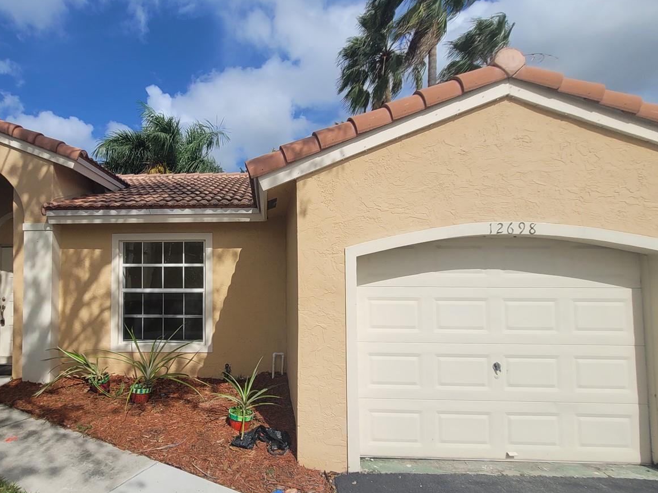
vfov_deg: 71.6
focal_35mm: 18
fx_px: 342
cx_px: 259
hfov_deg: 86.5
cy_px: 256
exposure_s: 1/3109
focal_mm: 1.74
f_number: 2.2
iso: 40
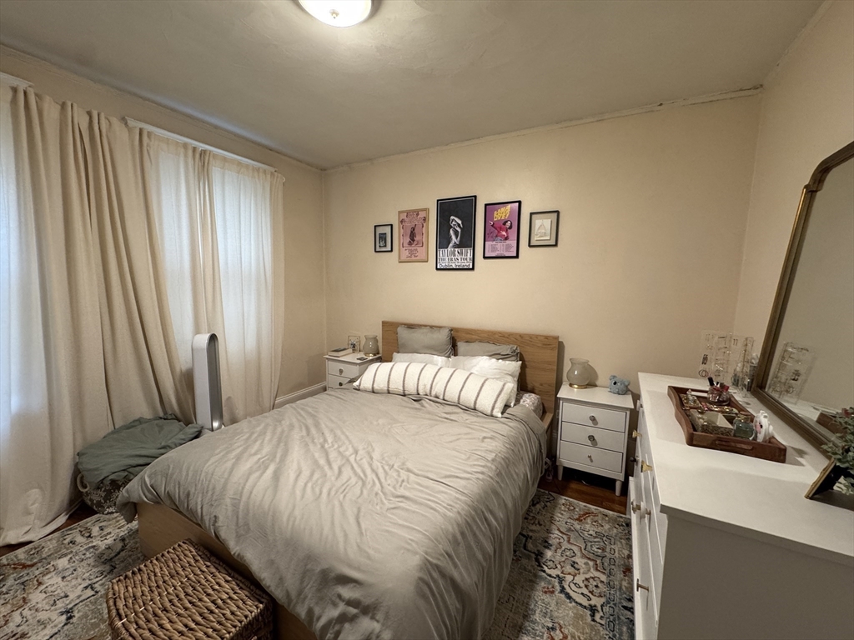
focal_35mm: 14
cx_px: 427
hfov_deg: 102.1
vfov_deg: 85.7
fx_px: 345
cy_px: 320
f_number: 2.2
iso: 250
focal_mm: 2.22
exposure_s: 1/60
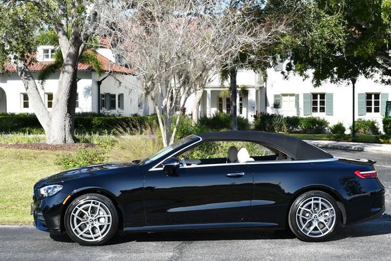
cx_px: 209
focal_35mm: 74
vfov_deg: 18.5
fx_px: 804
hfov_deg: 27.3
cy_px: 137
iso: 140
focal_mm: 34
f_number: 8
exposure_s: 1/250
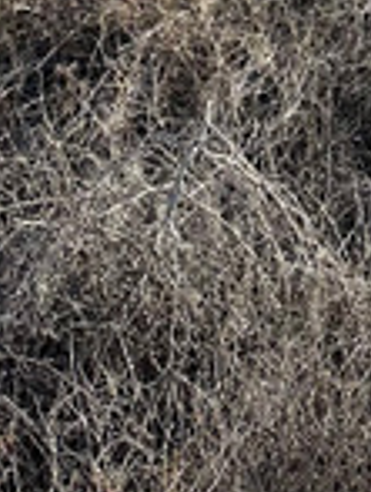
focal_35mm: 125
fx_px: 1779
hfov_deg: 11.7
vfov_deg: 12.4
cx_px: 404
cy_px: -689
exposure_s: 1/5848
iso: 80
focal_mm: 6.86
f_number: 1.78
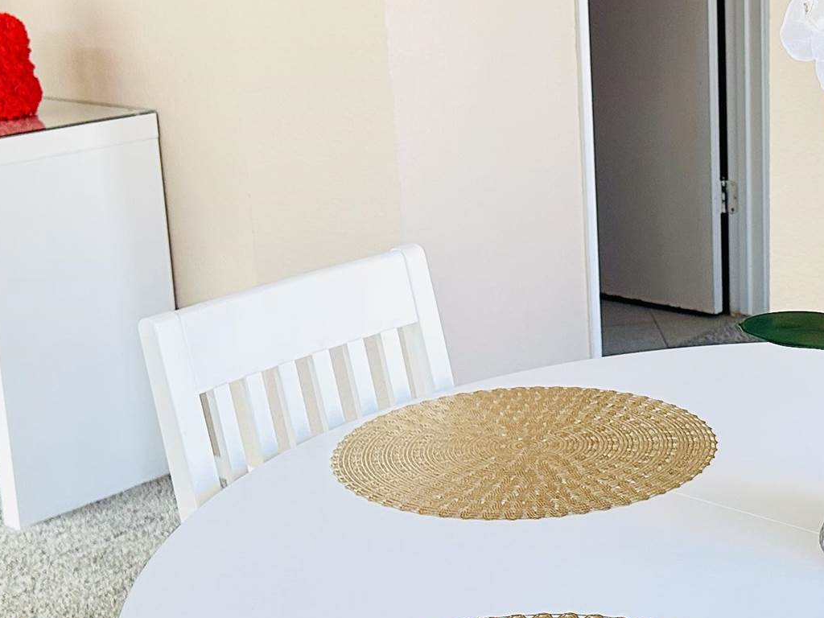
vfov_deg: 20.4
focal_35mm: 72
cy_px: 269
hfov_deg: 26.5
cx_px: 664
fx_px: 1714
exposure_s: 1/121
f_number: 1.78
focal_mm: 6.86
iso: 200
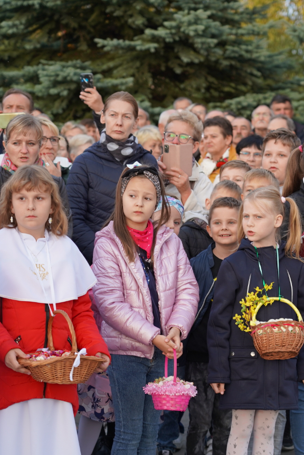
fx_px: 1620
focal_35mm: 128
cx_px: 209
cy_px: 227
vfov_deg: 16.0
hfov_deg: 10.7
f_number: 4
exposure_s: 1/160
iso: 250
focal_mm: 85
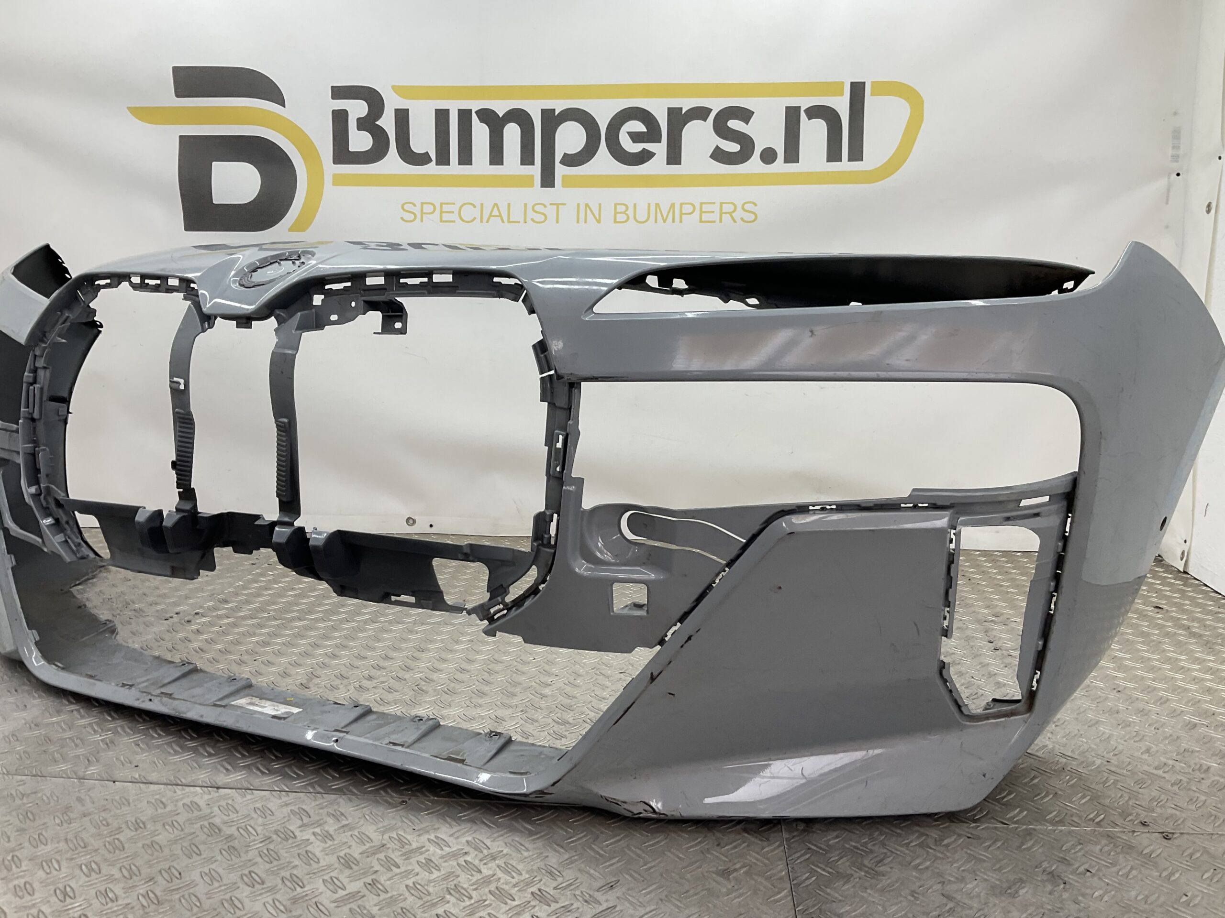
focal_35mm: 29
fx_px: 1026
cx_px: 612
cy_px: 459
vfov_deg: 48.2
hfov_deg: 61.7
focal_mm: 3
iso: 20
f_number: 1.8
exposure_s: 1/100
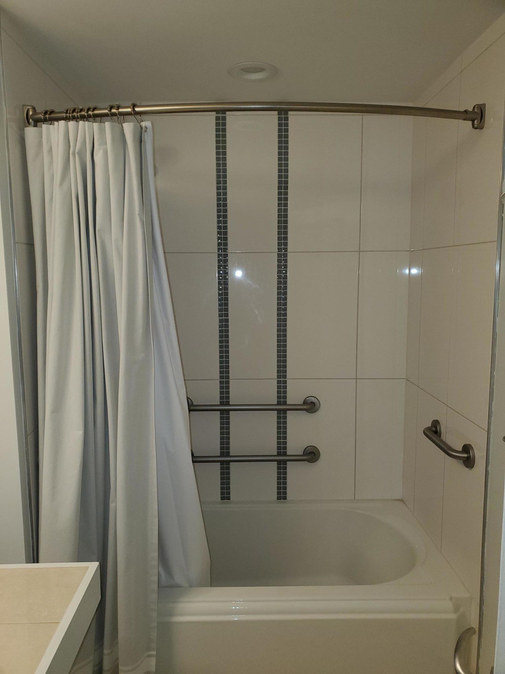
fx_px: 506
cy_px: 337
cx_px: 252
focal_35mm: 26
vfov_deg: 67.3
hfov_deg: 53.1
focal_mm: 4.3
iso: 100
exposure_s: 1/40
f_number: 2.4
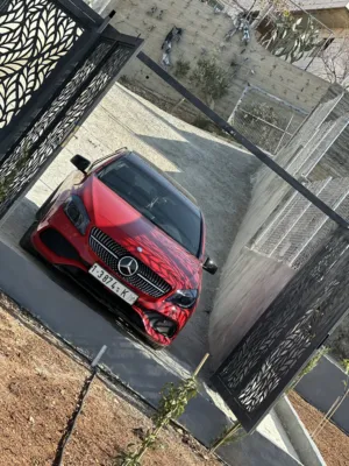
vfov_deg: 25.3
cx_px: 174
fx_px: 1035
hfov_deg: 19.1
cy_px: 233
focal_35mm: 77
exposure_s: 1/341
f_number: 2.8
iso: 32
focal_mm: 9
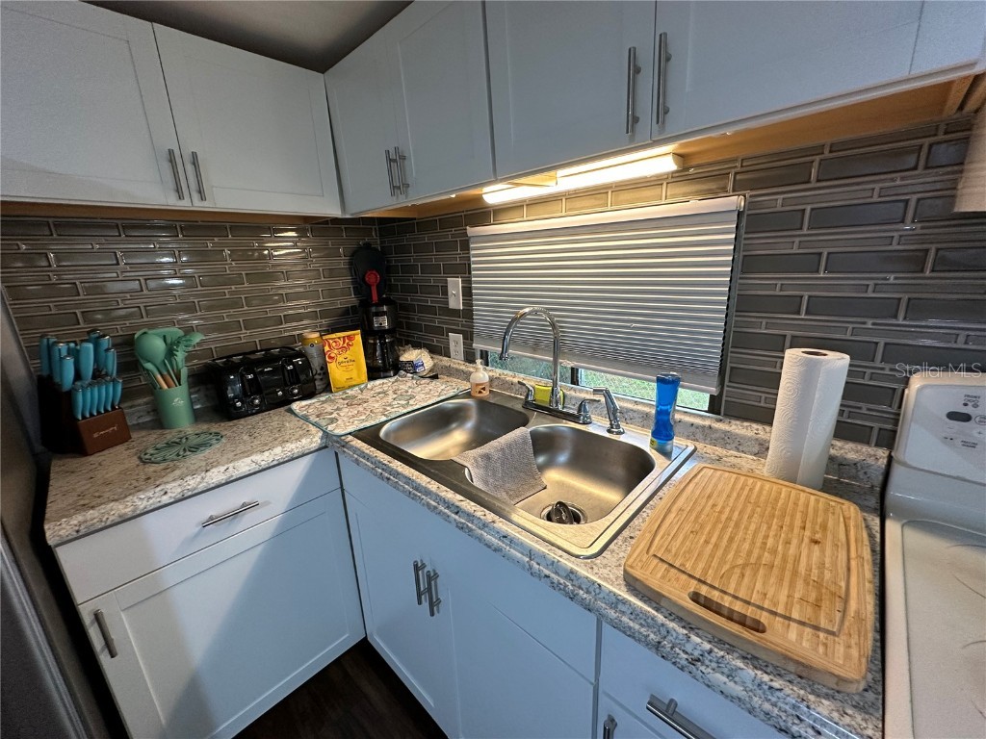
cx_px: 493
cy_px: 370
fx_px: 399
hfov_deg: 102.1
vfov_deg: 85.7
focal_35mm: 14
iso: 160
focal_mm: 2.22
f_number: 2.2
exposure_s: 1/60
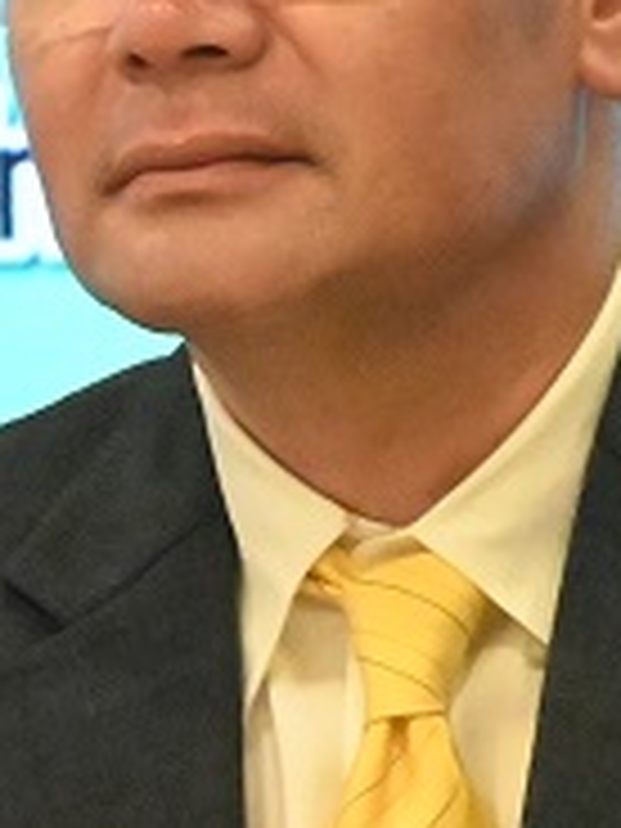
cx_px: 328
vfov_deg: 2.6
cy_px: 430
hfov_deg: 2.0
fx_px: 18179
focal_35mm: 760
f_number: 14
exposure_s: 1/80
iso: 22800
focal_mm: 120
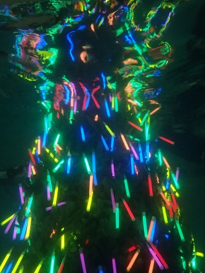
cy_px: 141
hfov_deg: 53.1
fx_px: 205
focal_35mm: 26
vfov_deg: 67.2
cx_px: 103
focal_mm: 4.5
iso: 800
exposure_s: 1/20
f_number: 2
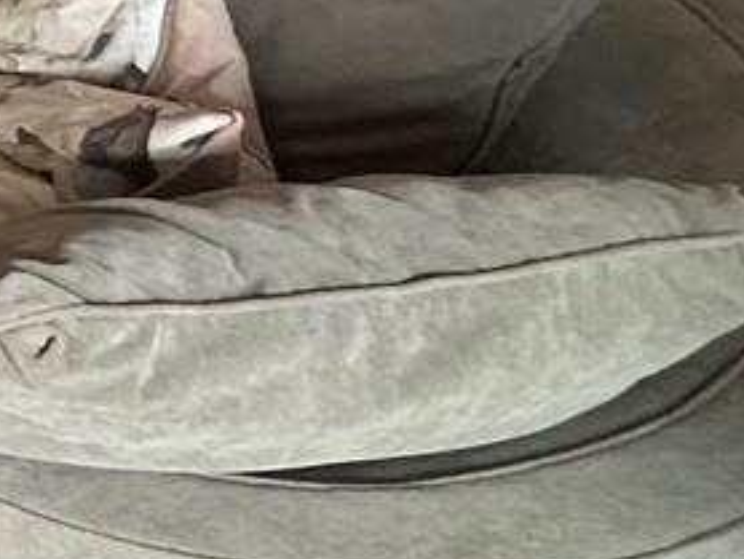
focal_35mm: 103
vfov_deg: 14.1
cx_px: -1349
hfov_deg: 12.0
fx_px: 2216
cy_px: -45
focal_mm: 2.22
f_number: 2.2
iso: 320
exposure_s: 1/120
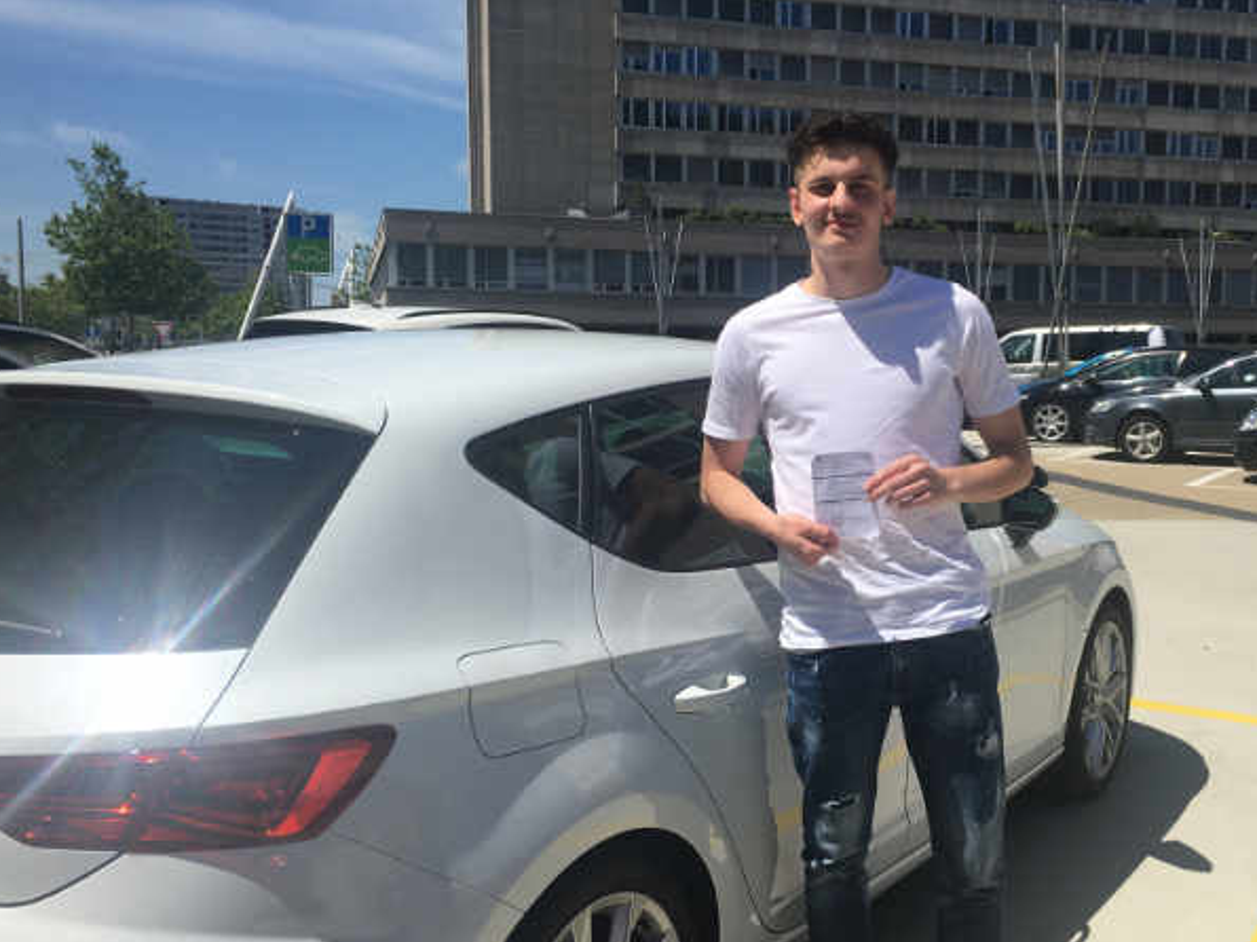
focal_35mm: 39
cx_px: 794
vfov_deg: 36.8
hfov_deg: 47.4
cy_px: 477
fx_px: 1416
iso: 25
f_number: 2.2
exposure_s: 1/2198
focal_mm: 4.2
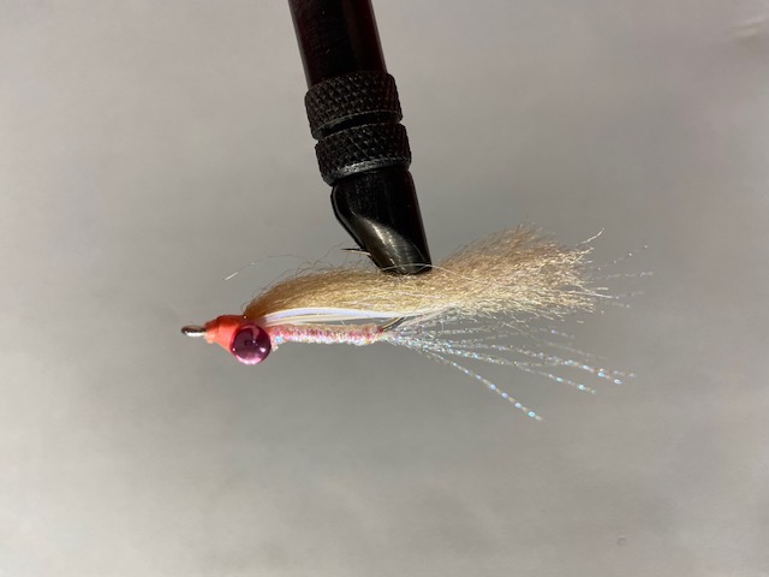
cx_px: 384
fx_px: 578
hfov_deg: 67.3
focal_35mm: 26
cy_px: 288
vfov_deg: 53.1
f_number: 1.8
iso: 80
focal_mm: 4.25
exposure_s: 1/60
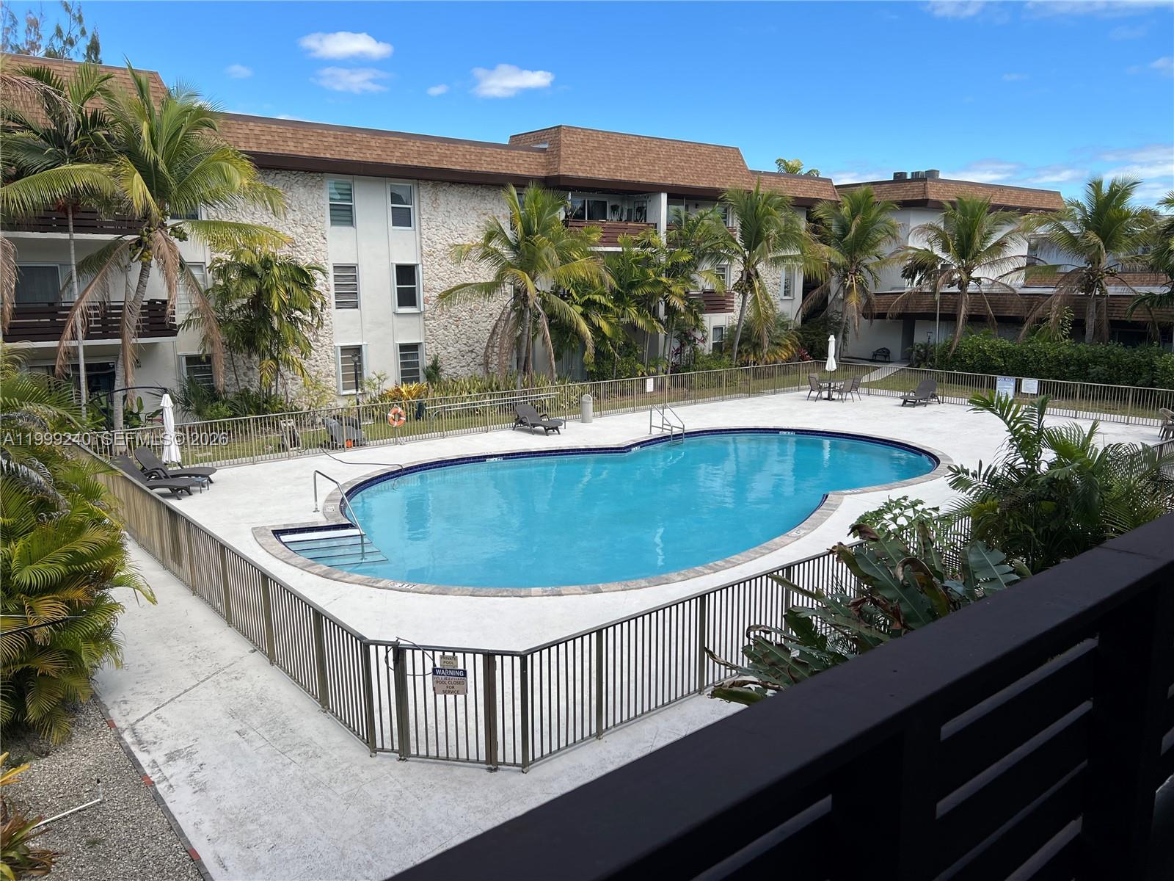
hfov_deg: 67.3
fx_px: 882
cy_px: 440
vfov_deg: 53.1
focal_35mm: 26
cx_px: 587
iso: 50
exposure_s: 1/2841
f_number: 1.5
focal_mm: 5.7
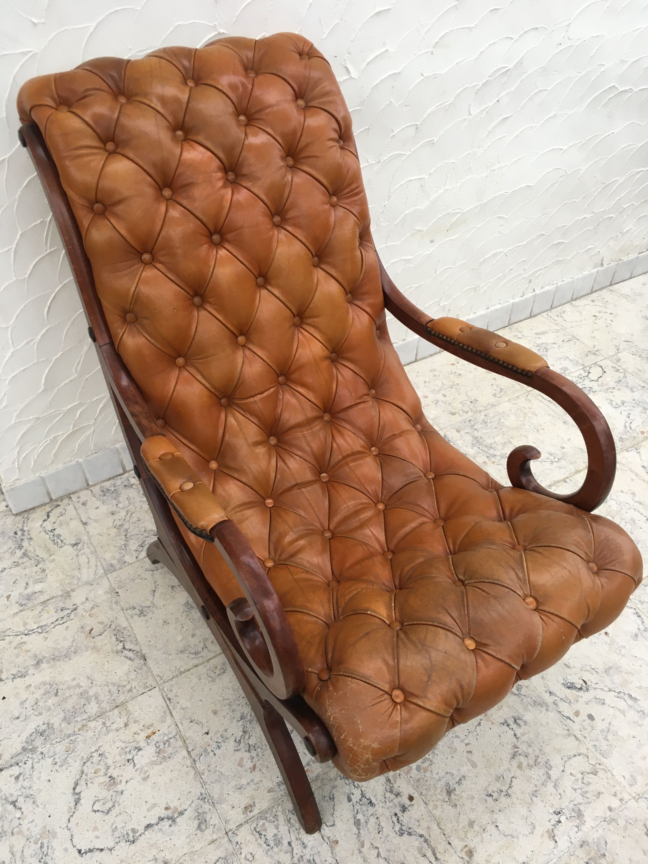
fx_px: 724
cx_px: 324
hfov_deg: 48.2
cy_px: 432
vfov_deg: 61.7
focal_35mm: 29
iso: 32
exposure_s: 1/33
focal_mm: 4.15
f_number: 2.2
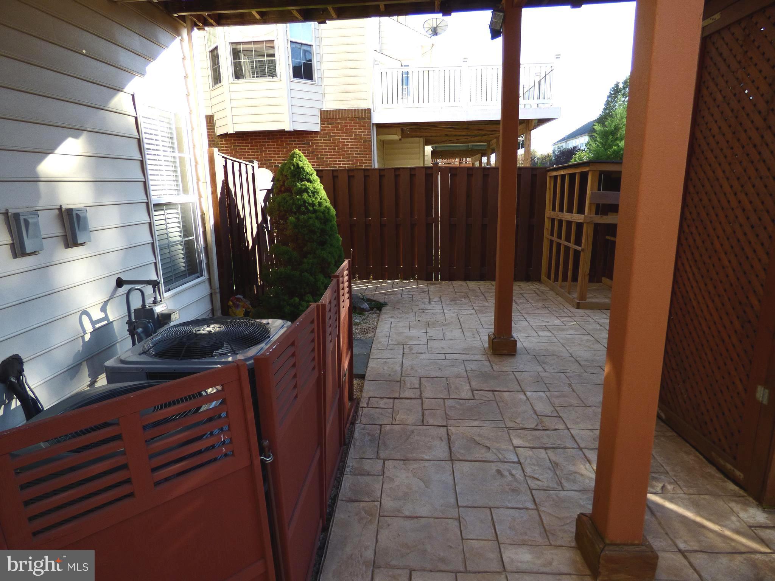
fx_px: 448
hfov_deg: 81.7
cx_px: 388
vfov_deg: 66.0
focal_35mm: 20
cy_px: 290
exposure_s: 1/400
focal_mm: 3.58
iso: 100
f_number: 2.8
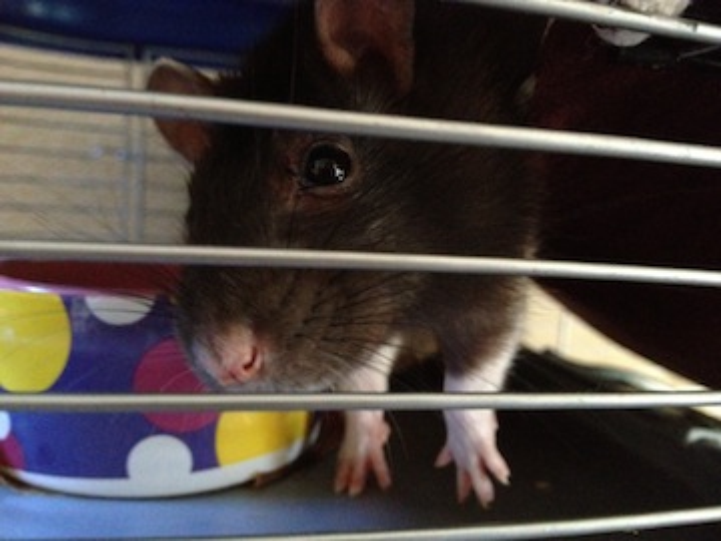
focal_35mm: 35
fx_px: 729
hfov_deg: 52.6
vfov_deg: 40.7
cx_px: 360
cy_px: 270
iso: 800
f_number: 2.4
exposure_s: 1/15
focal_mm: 4.28
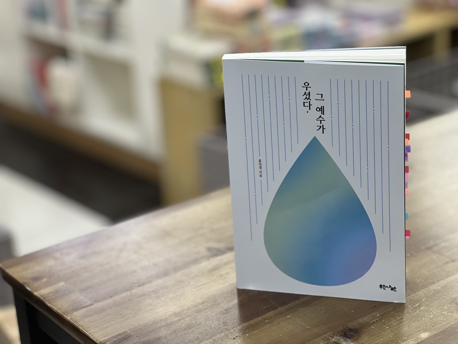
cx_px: 229
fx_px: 1019
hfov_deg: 25.3
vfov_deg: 19.1
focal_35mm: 77
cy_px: 172
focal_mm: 9
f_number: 2.8
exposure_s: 1/40
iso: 160
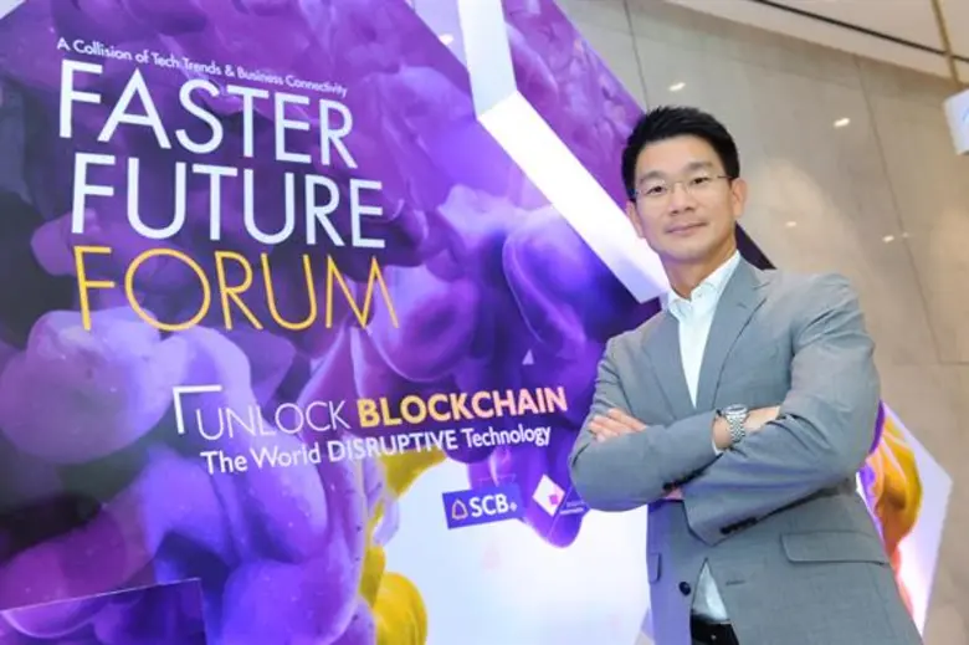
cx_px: 484
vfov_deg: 31.9
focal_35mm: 42
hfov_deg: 46.4
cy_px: 322
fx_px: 1130
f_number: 4.5
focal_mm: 42
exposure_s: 1/125
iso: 1250
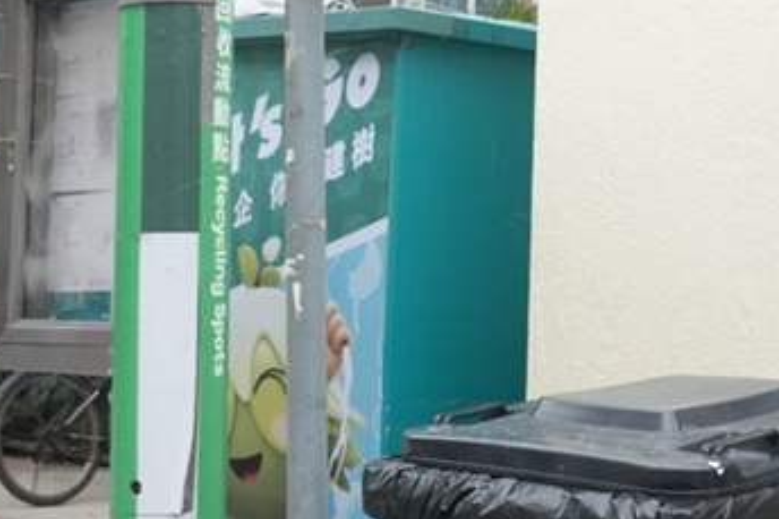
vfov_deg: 17.1
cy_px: 74
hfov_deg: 25.6
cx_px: 510
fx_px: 1709
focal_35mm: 79
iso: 1250
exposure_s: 1/250
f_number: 3.5
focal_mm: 12.76
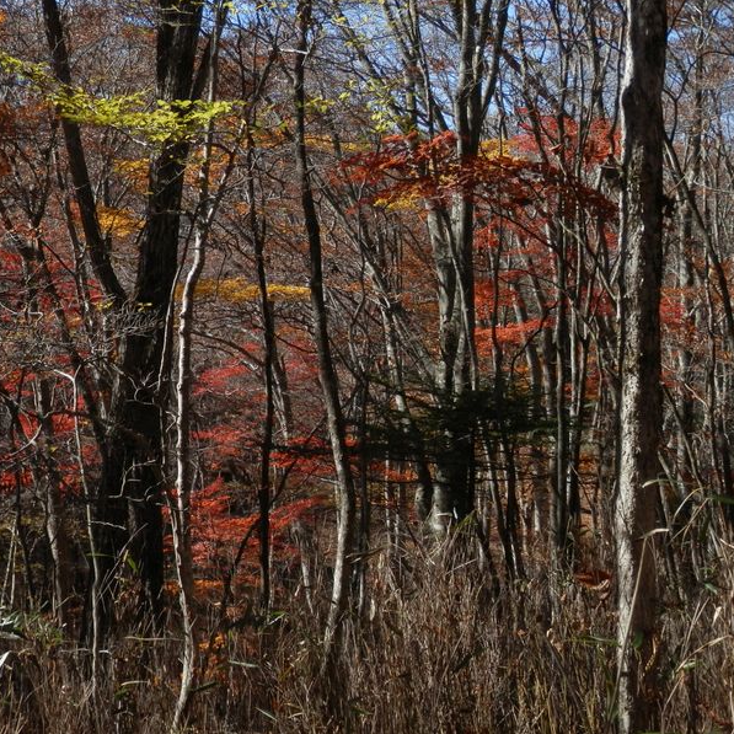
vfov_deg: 26.9
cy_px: 366
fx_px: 1535
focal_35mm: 64
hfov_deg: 26.9
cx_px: 350
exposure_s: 1/320
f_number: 4.1
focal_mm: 9.8
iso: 80
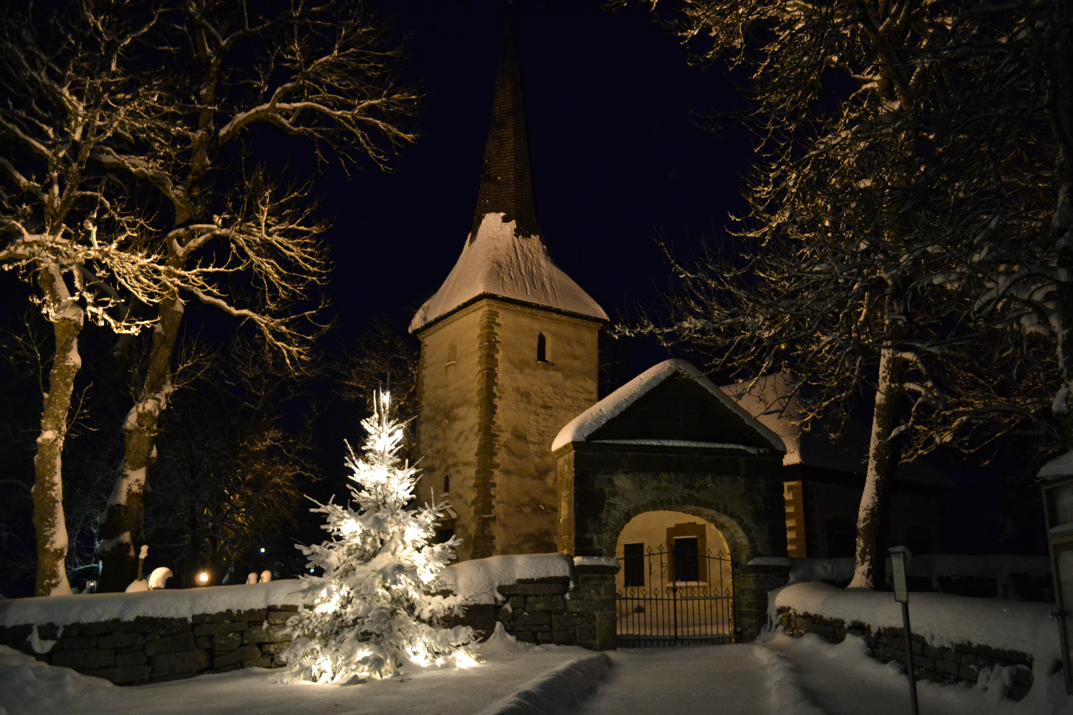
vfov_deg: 43.6
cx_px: 536
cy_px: 358
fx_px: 894
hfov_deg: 61.9
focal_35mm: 30
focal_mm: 20
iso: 2000
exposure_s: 1/15
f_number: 3.8
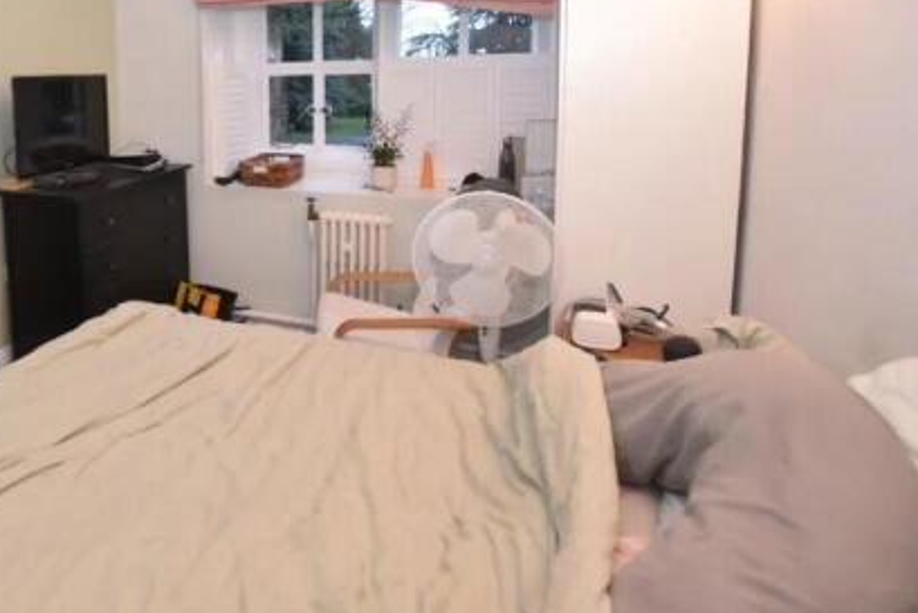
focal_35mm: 24
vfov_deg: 51.6
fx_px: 612
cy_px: 179
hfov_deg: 67.5
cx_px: 198
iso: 1400
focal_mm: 10
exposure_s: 1/60
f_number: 4
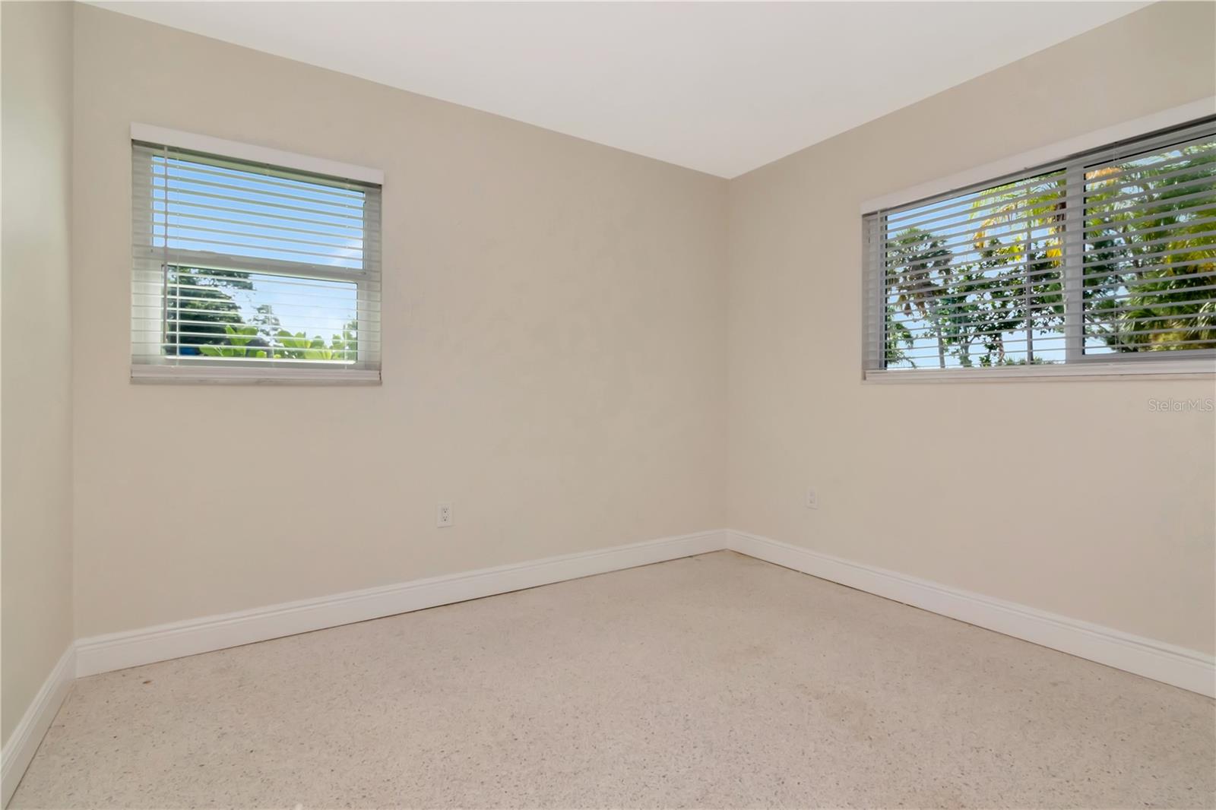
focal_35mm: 16
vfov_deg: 72.0
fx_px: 557
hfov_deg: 95.0
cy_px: 405
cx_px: 608
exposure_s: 1/100
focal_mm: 11
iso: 800
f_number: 18
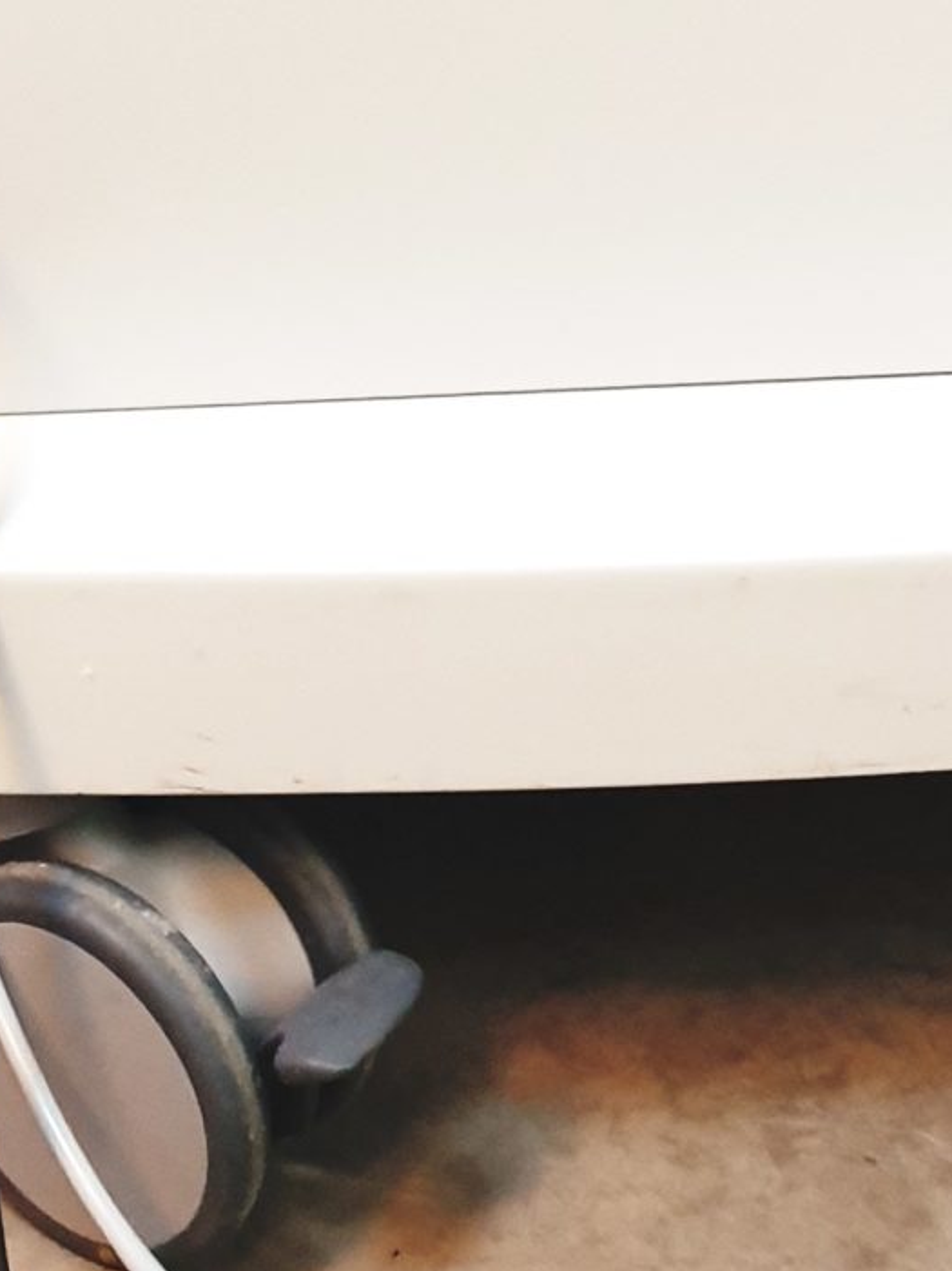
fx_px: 3487
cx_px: 789
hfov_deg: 15.4
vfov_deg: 17.4
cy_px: -899
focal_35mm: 95
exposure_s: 1/50
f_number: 2.4
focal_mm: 4.3
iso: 400
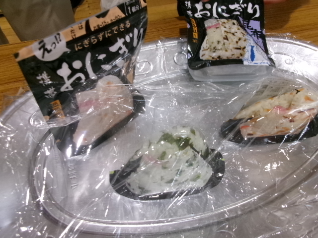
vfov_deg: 49.7
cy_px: 119
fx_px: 257
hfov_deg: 63.4
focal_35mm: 28
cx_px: 159
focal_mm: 5.1
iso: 328
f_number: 3.9
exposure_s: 1/60
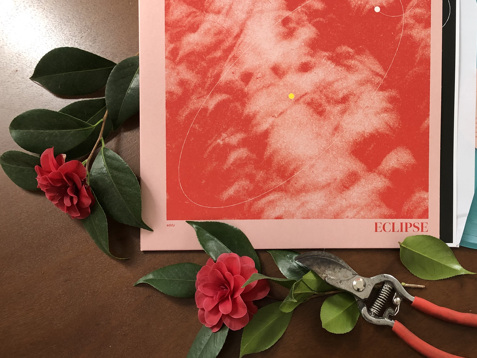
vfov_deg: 35.8
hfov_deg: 46.0
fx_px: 551
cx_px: 323
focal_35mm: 40
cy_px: 145
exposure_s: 1/17
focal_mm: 3.99
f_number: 1.8
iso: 40
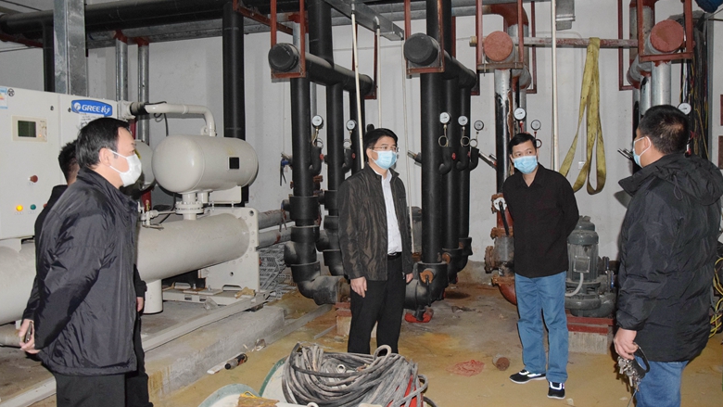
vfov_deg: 40.2
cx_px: 362
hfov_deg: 66.1
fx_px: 556
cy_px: 188
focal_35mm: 29
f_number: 3.5
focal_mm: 18
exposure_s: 1/60
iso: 3200
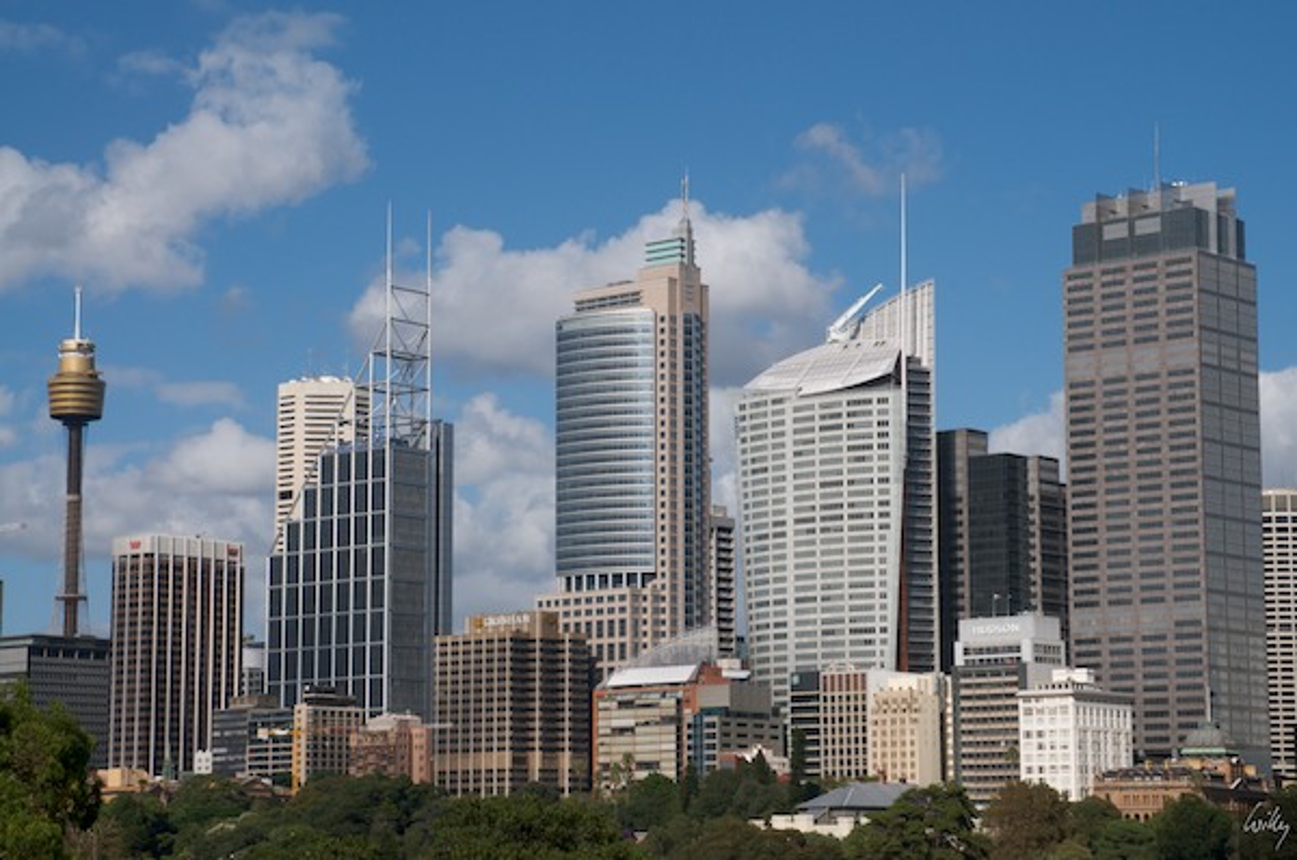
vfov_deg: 15.7
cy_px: 430
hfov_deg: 23.4
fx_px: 3129
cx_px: 648
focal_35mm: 87
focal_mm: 58
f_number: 11
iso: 320
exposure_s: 1/500
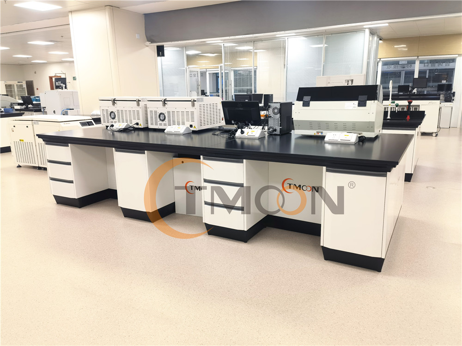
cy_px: 173
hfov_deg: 65.3
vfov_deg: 51.4
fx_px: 360
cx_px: 231
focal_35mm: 27
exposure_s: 1/100
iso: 160
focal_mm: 6.67
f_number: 1.9
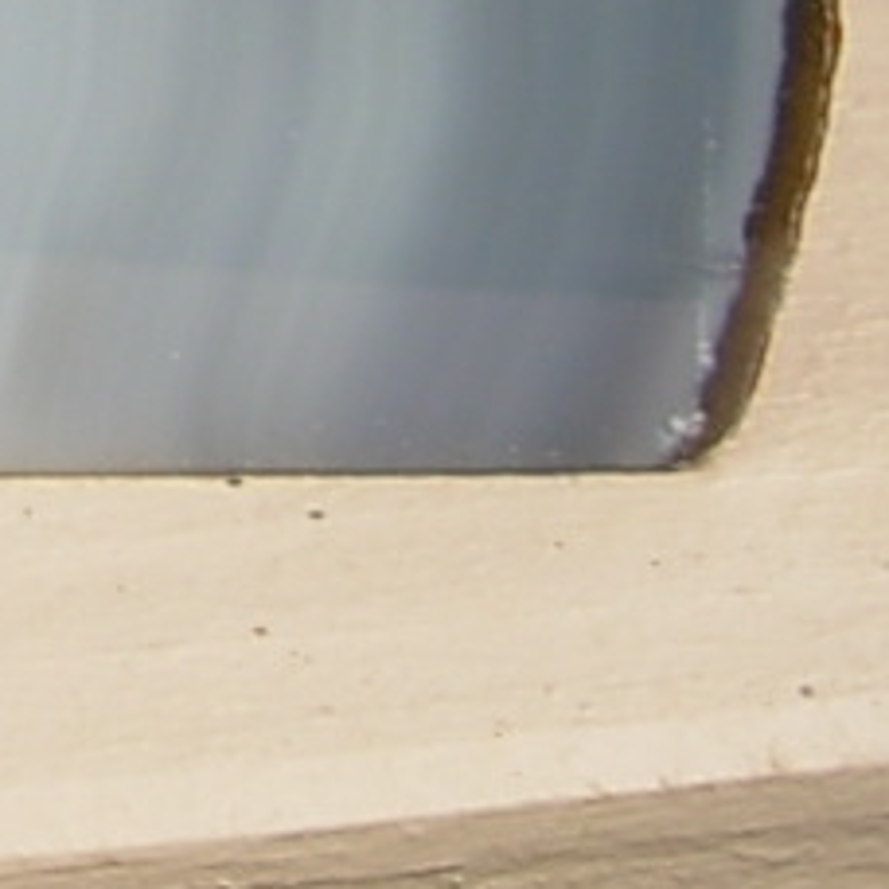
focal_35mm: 151
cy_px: -573
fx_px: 4387
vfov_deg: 11.0
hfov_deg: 10.4
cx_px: -1006
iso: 50
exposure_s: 1/483
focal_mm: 6.3
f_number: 2.9
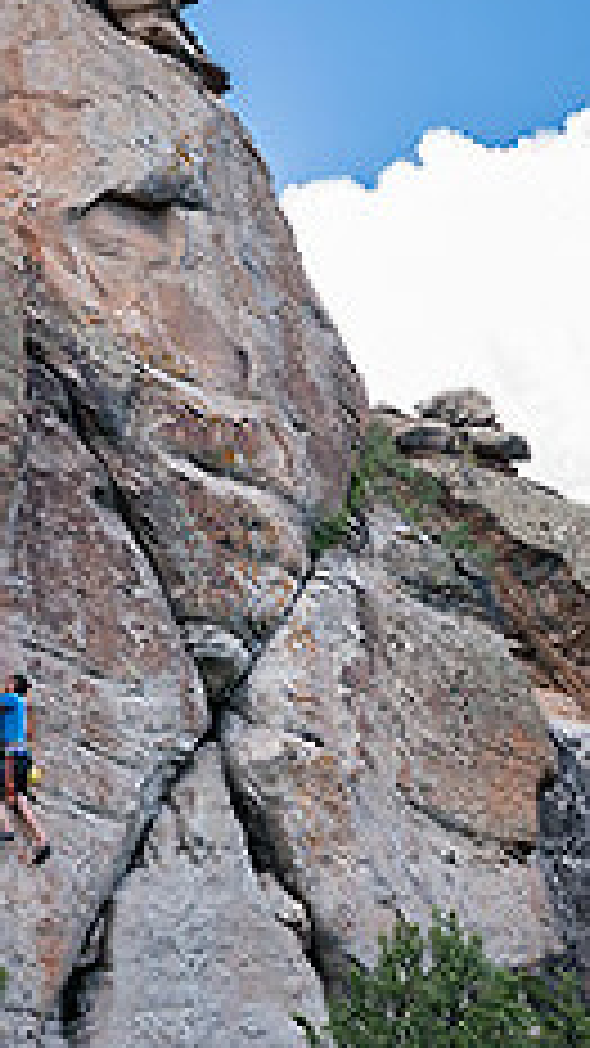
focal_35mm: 87
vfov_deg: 24.4
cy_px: 639
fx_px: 2421
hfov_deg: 13.9
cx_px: 218
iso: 400
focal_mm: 35
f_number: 9
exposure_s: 1/60
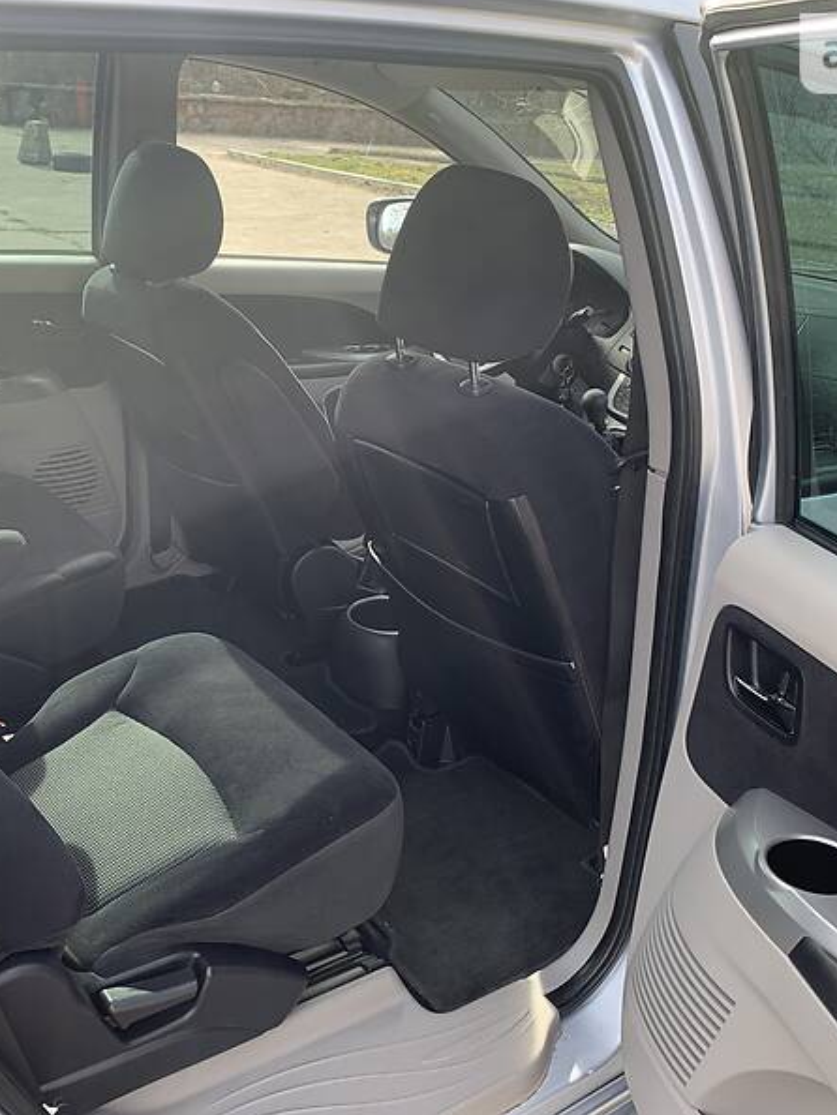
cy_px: 554
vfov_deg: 52.6
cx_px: 347
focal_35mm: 35
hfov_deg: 40.6
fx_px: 1128
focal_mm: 4.2
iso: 25
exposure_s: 1/122
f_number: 1.8
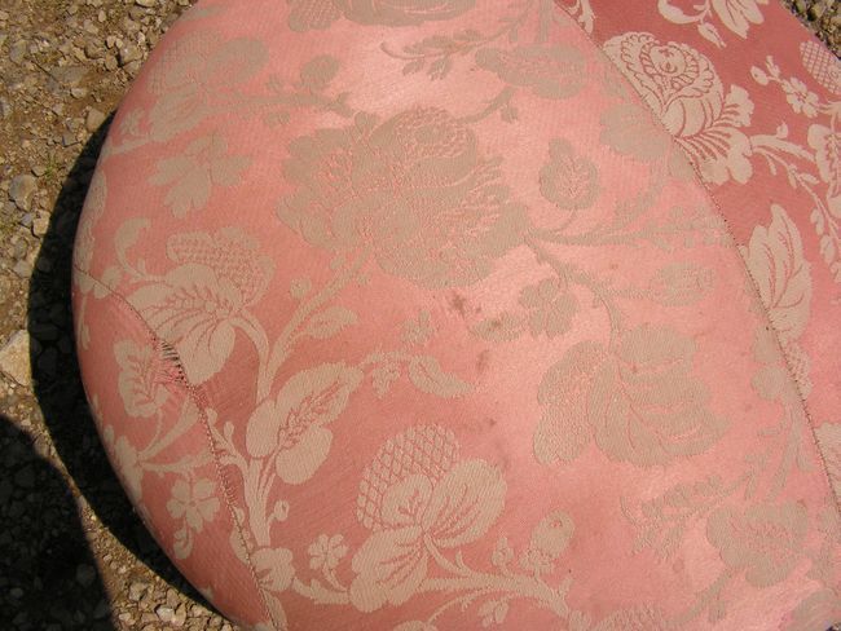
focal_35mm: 36
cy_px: 316
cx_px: 420
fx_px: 875
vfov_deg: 39.7
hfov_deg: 51.3
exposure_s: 1/1250
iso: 64
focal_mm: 6
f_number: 4.8
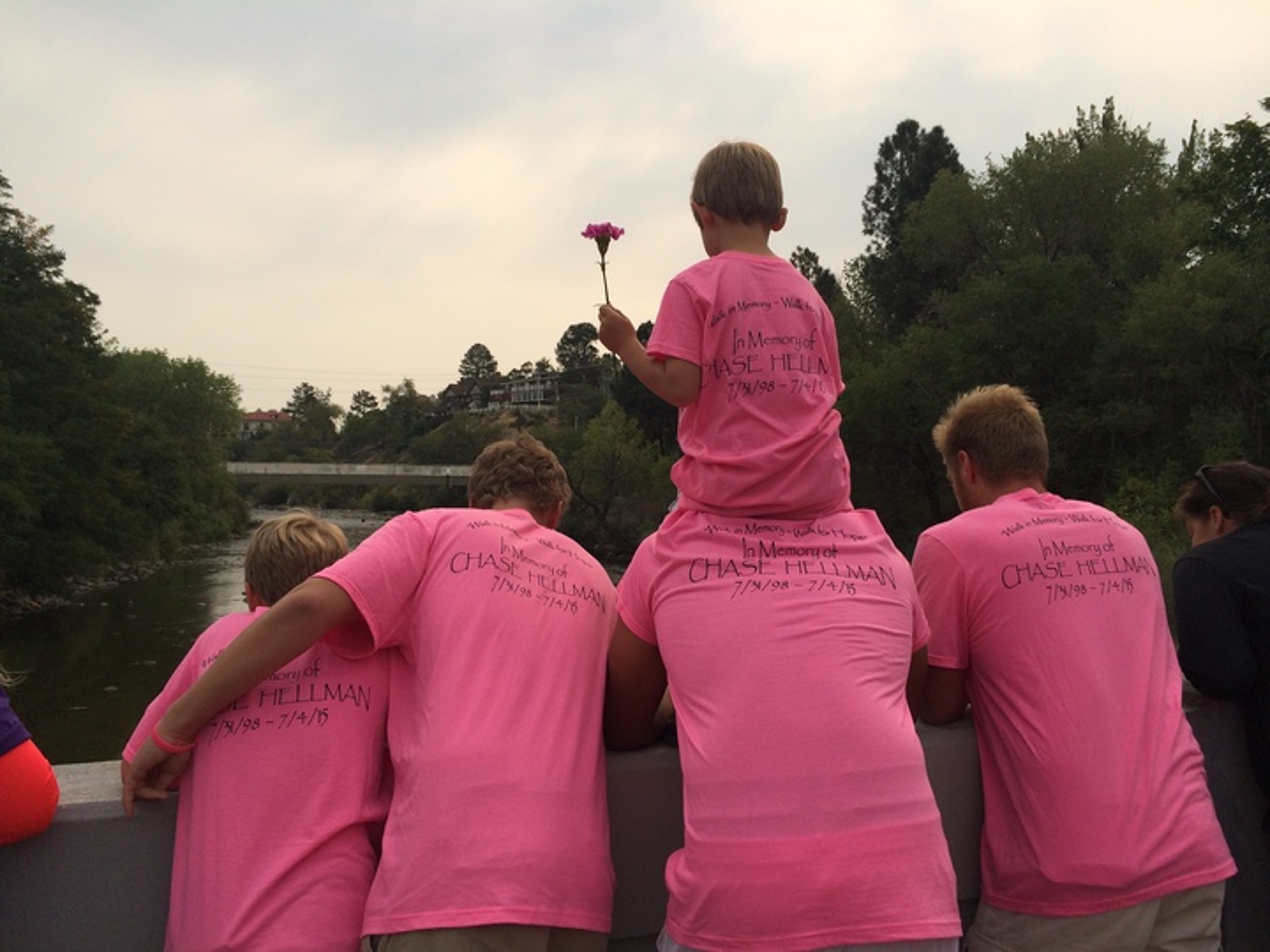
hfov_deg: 61.7
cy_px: 476
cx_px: 635
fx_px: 1064
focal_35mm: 29
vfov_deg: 48.2
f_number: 2.2
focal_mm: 4.15
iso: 32
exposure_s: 1/3425
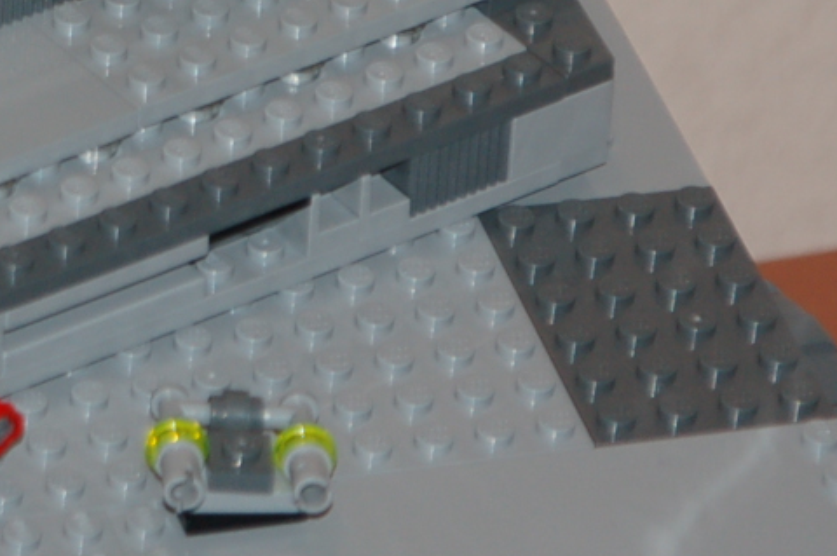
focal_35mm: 564
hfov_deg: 3.6
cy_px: -42
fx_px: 13099
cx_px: -319
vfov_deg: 2.4
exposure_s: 1/60
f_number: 6
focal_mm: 120
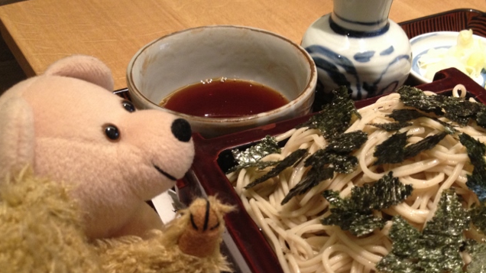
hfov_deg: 42.6
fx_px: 618
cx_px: 301
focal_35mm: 48
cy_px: 217
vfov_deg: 24.5
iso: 160
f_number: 2.4
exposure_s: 1/20
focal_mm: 4.28
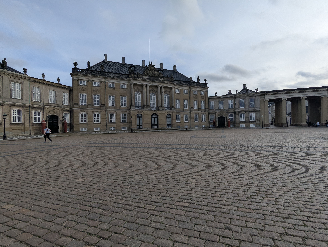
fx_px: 152
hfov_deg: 94.4
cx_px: 164
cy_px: 124
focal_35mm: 16
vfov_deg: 78.2
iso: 44
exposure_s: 1/1348
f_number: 2.2
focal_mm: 2.35
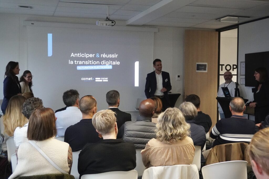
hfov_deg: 45.0
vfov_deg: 30.9
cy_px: 90
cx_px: 134
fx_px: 325
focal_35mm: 44
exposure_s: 1/160
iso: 5000
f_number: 4.5
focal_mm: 29
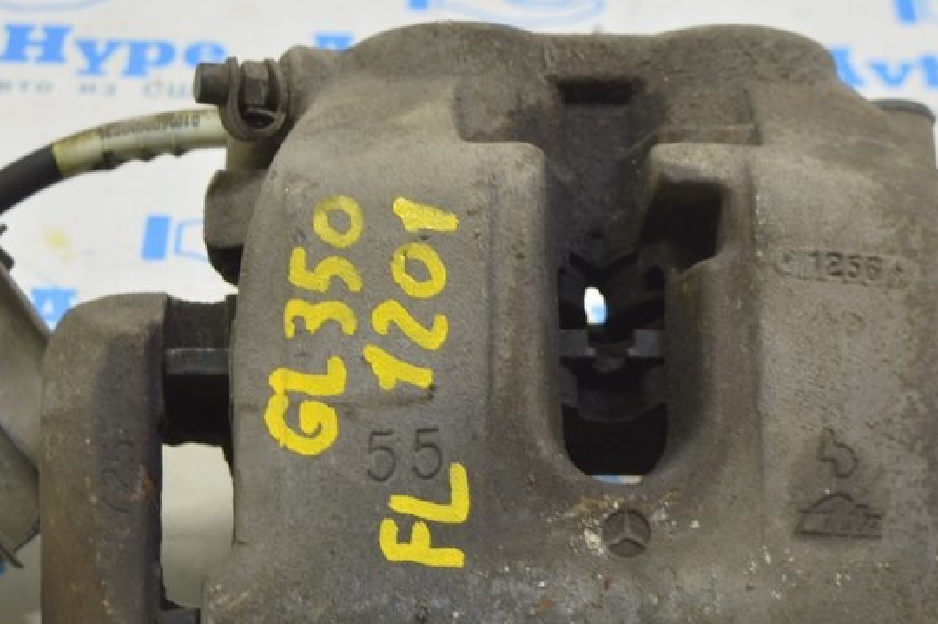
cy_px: 413
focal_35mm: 108
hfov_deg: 18.9
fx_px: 2811
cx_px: 450
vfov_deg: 12.6
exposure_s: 1/20
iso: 400
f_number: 5.6
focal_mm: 38
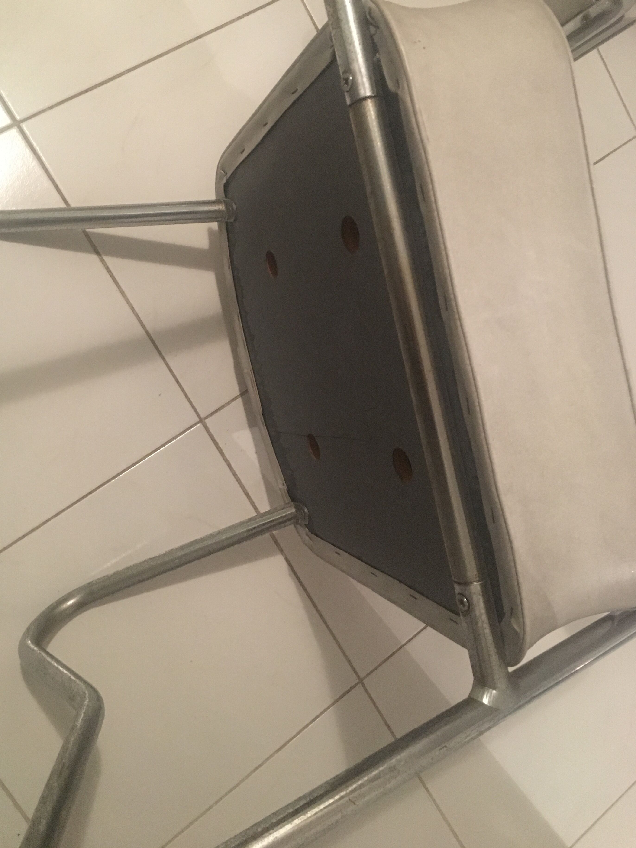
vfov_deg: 56.7
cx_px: 291
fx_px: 784
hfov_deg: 44.1
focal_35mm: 32
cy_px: 383
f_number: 2.2
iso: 400
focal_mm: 4.15
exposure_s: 1/17
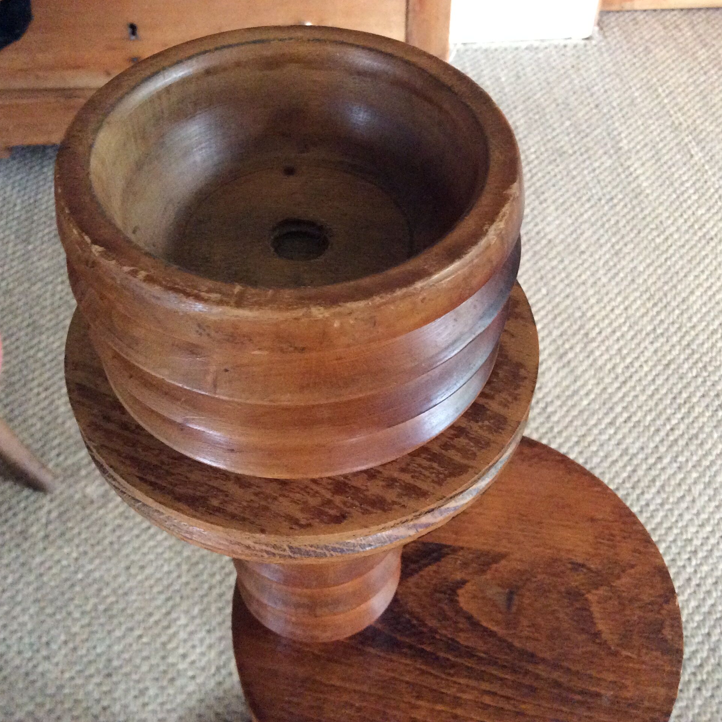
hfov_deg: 43.8
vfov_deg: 43.9
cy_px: 360
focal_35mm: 38
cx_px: 378
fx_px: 897
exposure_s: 1/25
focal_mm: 3.3
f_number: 2.4
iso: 320
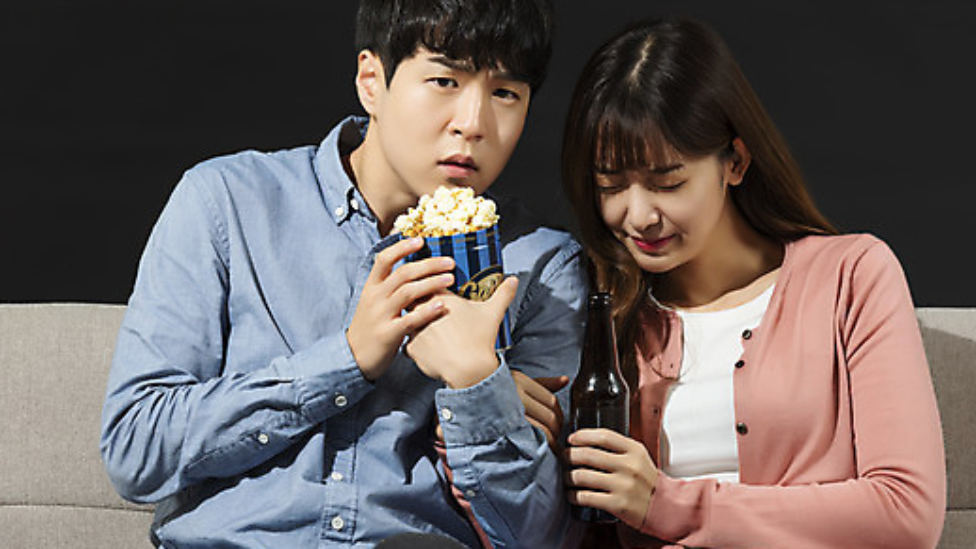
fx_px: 5485
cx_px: 423
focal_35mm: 212
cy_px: 268
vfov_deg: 5.7
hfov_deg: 10.2
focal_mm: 175
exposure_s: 1/125
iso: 100
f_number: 4.5
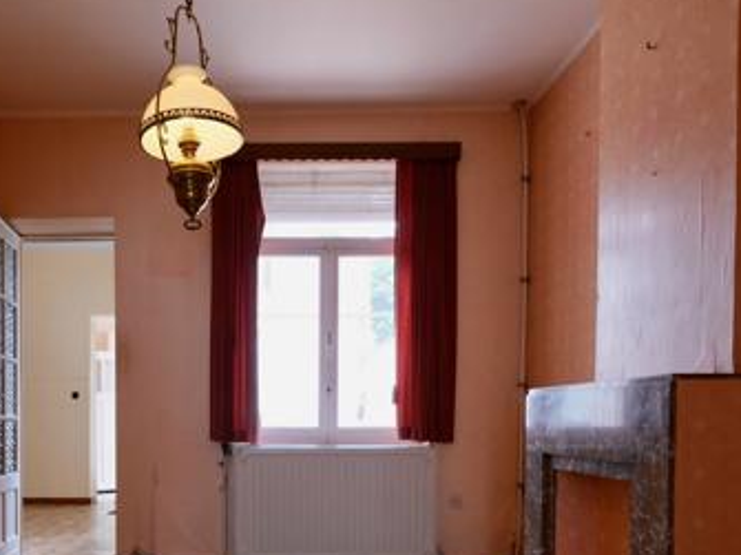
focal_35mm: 31
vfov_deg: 43.3
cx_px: 250
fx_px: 663
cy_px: 444
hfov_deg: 57.2
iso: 1600
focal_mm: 10
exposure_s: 1/30
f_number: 4
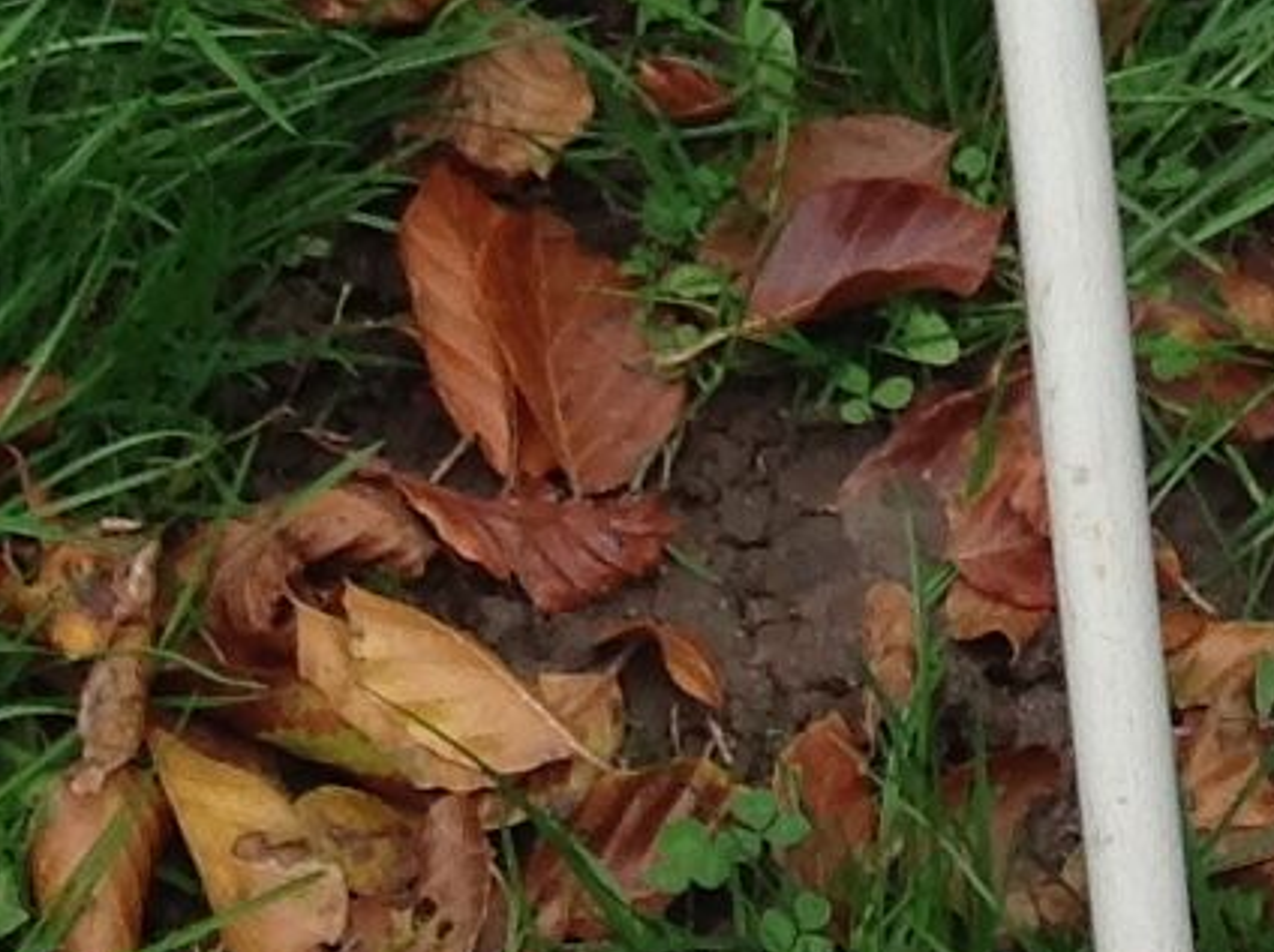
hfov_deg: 9.2
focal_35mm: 214
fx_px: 7867
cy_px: -1237
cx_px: 1343
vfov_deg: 6.6
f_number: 2.4
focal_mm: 4.28
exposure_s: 1/153
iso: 50
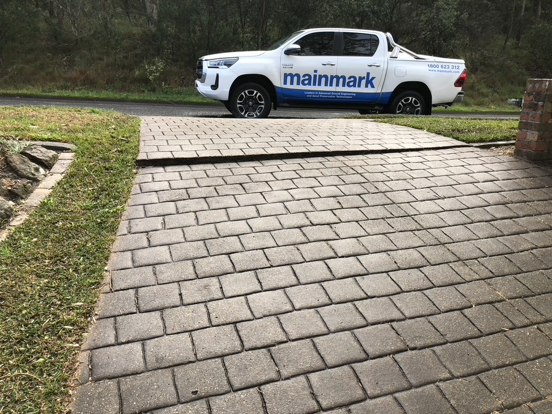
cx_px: 276
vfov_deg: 49.7
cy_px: 207
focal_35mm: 28
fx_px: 446
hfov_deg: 63.4
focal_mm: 3.99
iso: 20
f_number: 1.8
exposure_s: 1/331
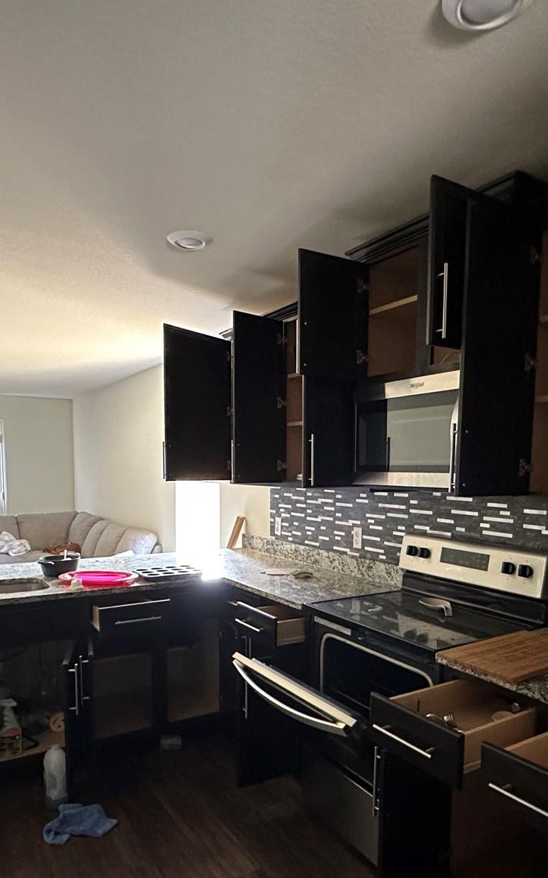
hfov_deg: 49.3
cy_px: 534
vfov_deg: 71.7
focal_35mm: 25
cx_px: 288
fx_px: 597
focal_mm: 2.22
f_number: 2.2
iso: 640
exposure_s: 1/60
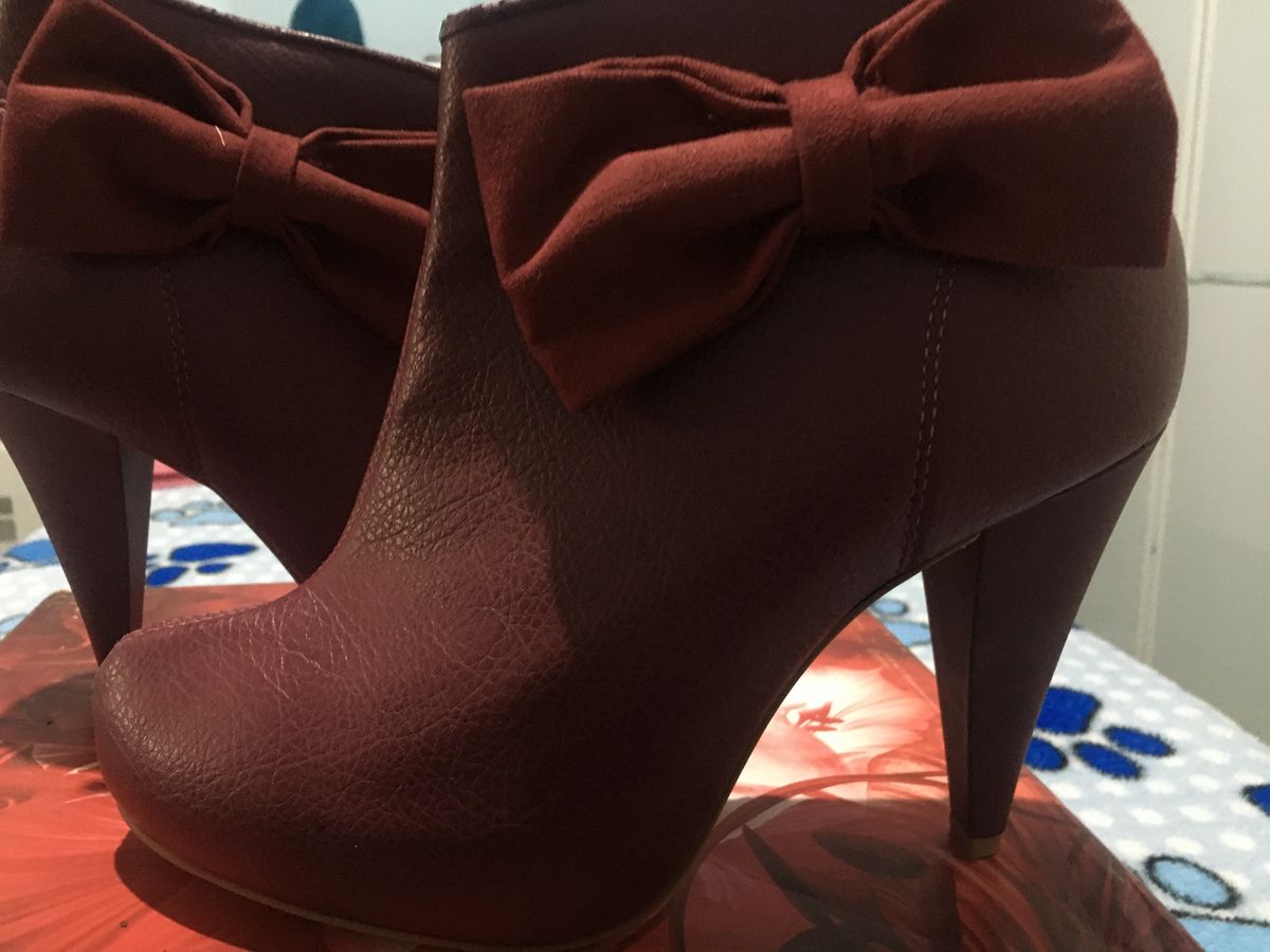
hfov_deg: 61.7
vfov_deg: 48.2
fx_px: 1064
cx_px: 635
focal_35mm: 29
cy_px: 476
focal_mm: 4.15
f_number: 2.2
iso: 400
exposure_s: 1/15
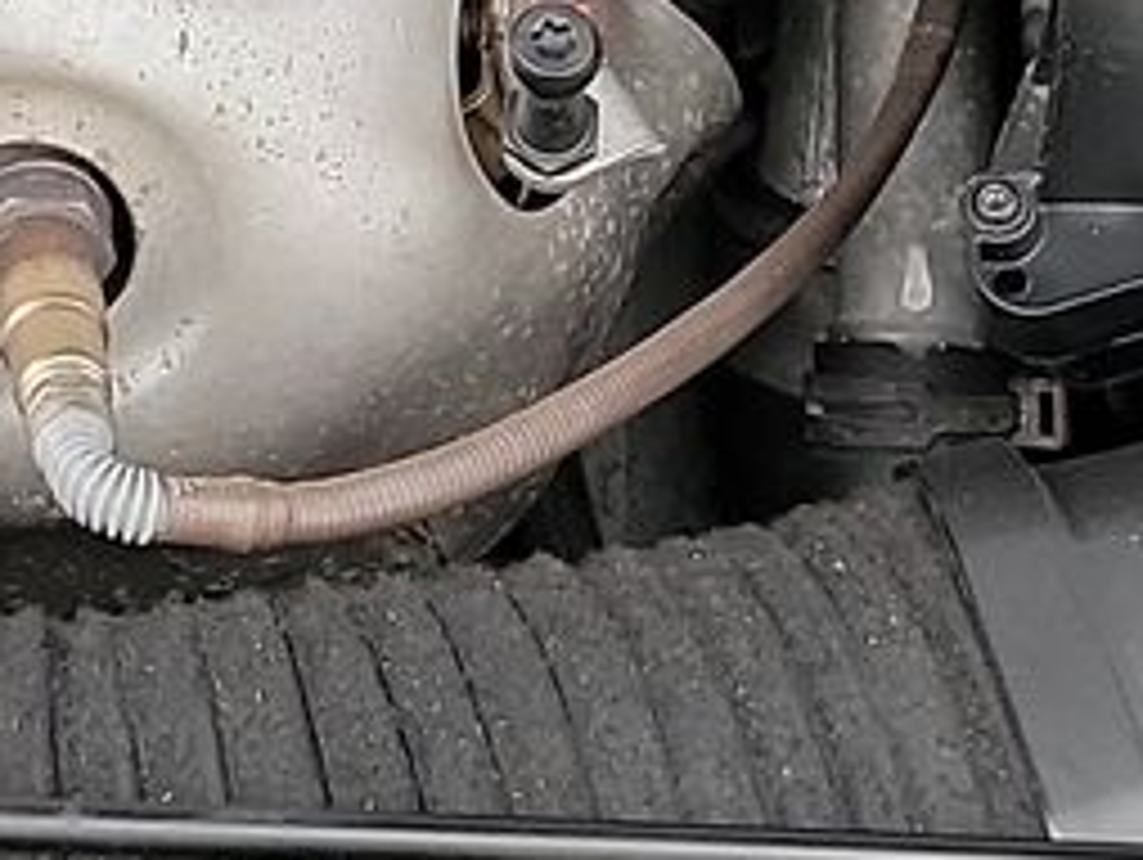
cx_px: -76
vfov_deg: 9.2
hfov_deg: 12.9
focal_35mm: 151
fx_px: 4991
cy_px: -883
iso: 137
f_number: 1.8
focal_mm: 6.7
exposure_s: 1/59
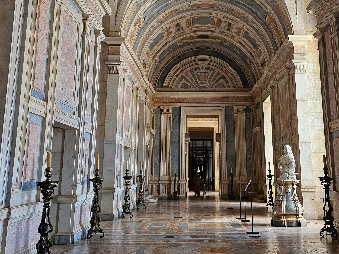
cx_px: 200
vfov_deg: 33.2
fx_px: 421
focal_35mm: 43
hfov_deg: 43.7
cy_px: 80
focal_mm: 6.3
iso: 100
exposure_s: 1/120
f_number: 1.7
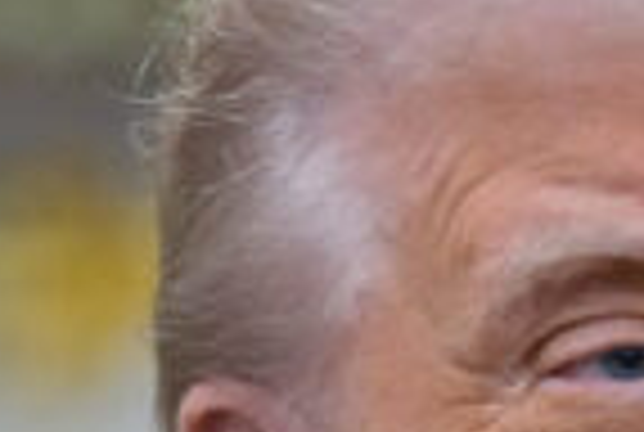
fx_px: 17406
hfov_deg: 2.1
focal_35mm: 971
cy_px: 639
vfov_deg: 1.4
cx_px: 522
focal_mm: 200
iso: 6400
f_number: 2.8
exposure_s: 1/250
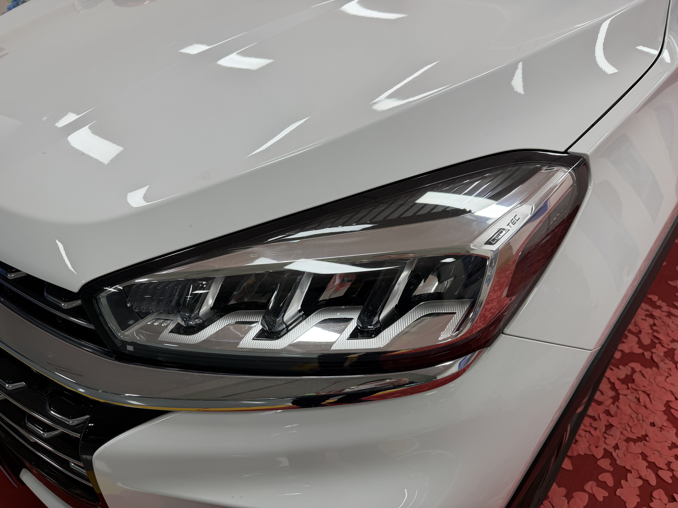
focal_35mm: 24
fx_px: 470
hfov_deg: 71.6
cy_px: 254
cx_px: 339
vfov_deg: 56.8
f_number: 1.78
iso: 50
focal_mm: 6.76
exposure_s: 1/100
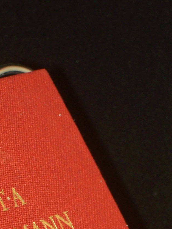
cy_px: 264
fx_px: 1656
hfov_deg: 5.9
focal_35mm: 250
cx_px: 37
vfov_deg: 7.9
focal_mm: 16.8
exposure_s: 1/100
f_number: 4.6
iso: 80
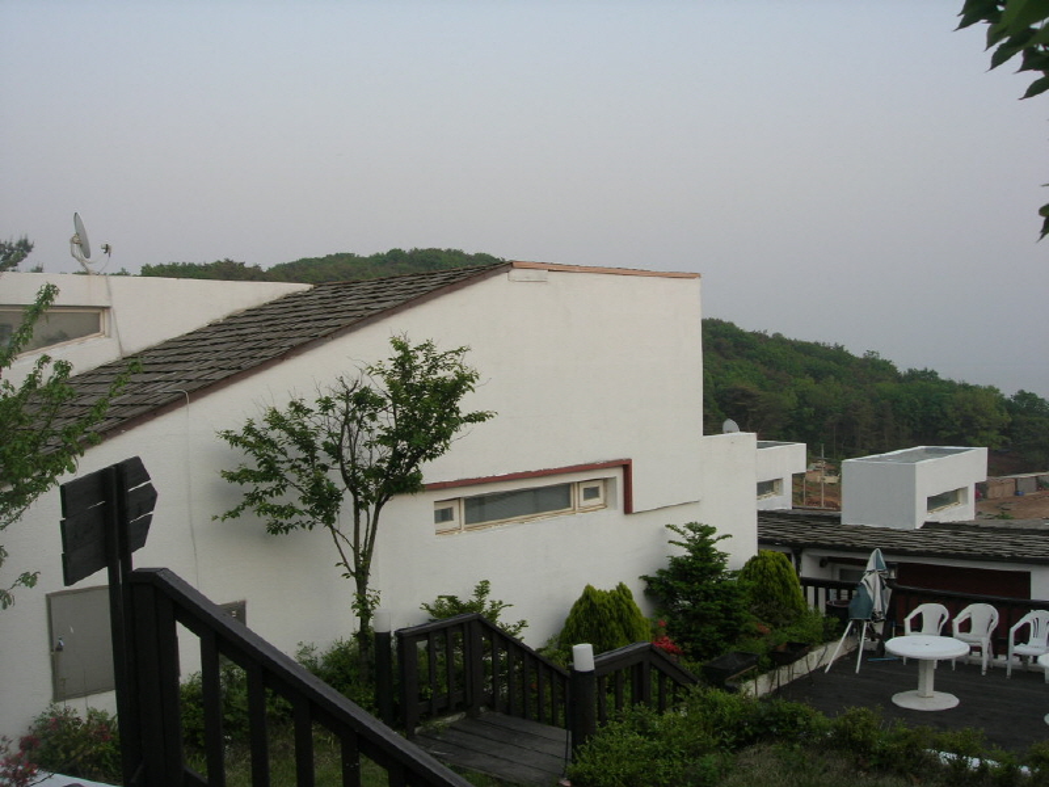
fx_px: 1152
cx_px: 524
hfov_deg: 49.0
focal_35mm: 38
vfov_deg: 37.7
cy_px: 394
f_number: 4.8
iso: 64
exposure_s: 1/129
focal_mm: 7.8
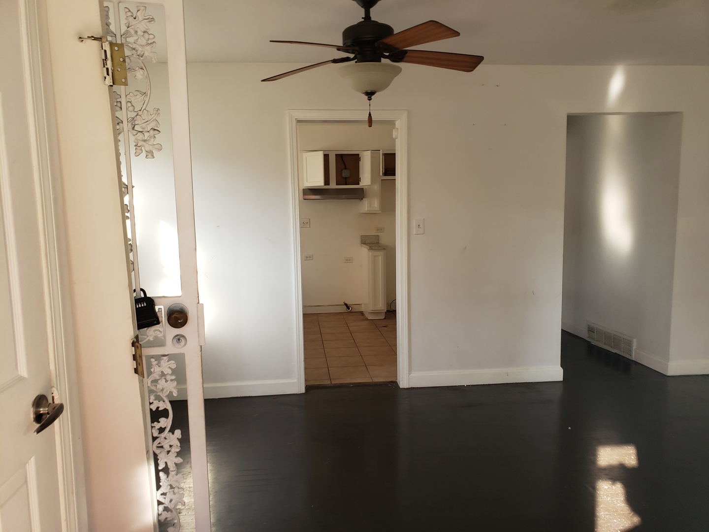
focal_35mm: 26
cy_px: 266
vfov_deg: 53.1
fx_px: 533
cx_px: 354
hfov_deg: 67.3
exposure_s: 1/60
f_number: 2.4
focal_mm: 4.3
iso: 64
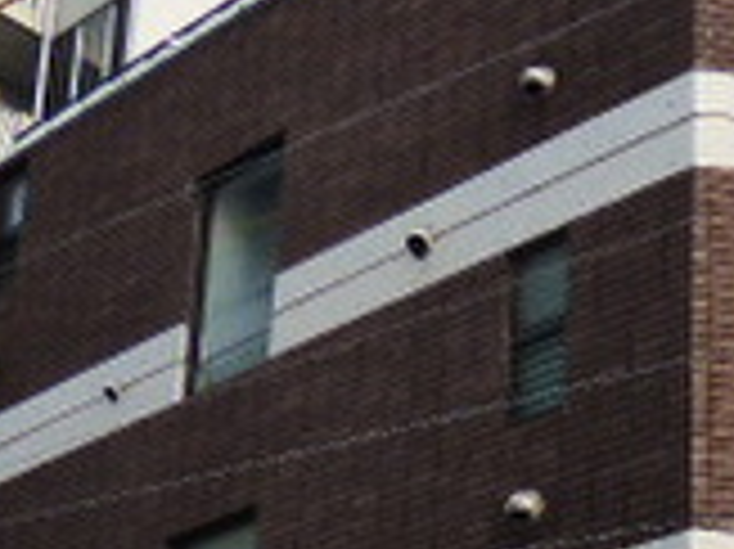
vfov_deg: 16.2
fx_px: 1822
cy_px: 722
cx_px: 761
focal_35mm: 86
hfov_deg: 21.8
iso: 250
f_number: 2.8
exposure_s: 1/400
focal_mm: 3.58
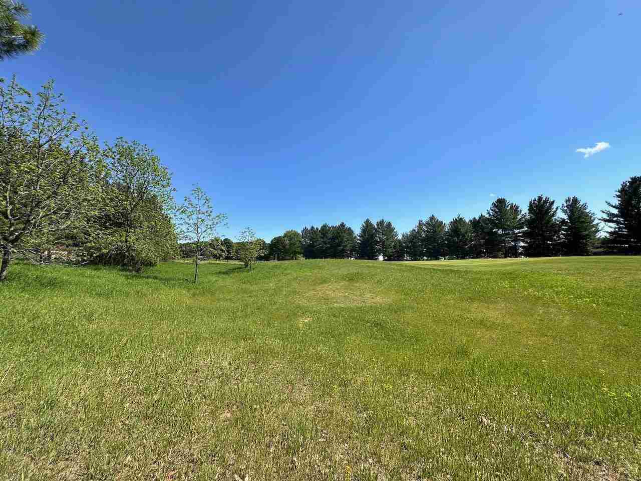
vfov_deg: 85.7
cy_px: 240
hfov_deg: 102.1
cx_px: 320
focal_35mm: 14
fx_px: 259
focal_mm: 2.22
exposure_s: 1/1825
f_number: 2.2
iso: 50
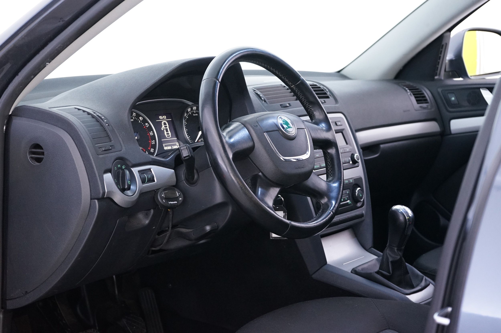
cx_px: 250
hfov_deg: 31.9
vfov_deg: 21.5
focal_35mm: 63
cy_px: 166
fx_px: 876
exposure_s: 1/10
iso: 3200
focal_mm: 63
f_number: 6.3
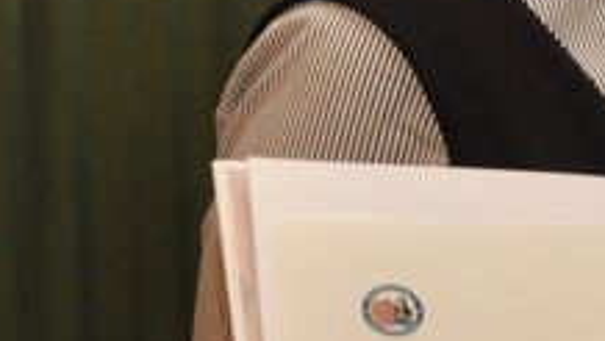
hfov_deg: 9.4
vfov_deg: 5.5
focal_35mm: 221
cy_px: 236
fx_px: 3548
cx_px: 949
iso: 2000
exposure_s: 1/250
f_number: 4.5
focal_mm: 30
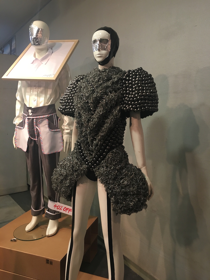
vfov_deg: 61.7
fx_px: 235
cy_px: 140
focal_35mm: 29
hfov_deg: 48.2
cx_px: 105
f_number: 2.2
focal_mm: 4.15
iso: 125
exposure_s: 1/33
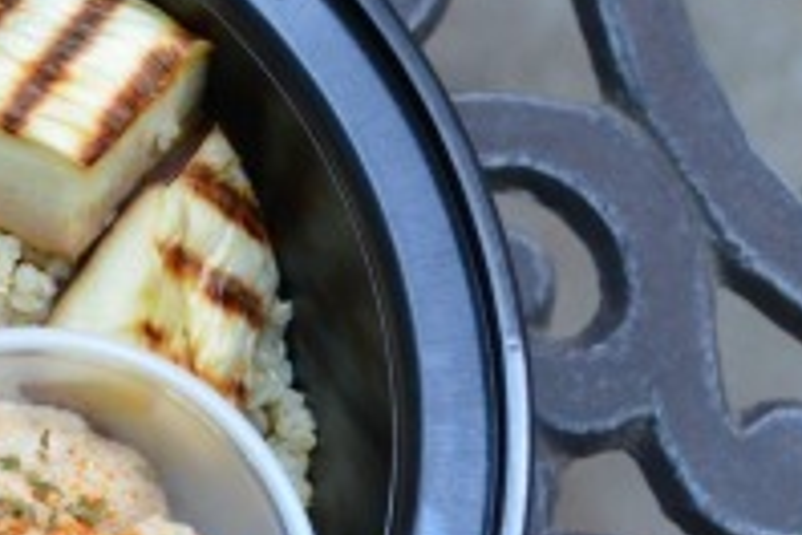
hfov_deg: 13.6
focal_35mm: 150
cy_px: 259
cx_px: 154
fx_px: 3341
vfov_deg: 9.1
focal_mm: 32
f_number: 4.8
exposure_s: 1/25
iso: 1600
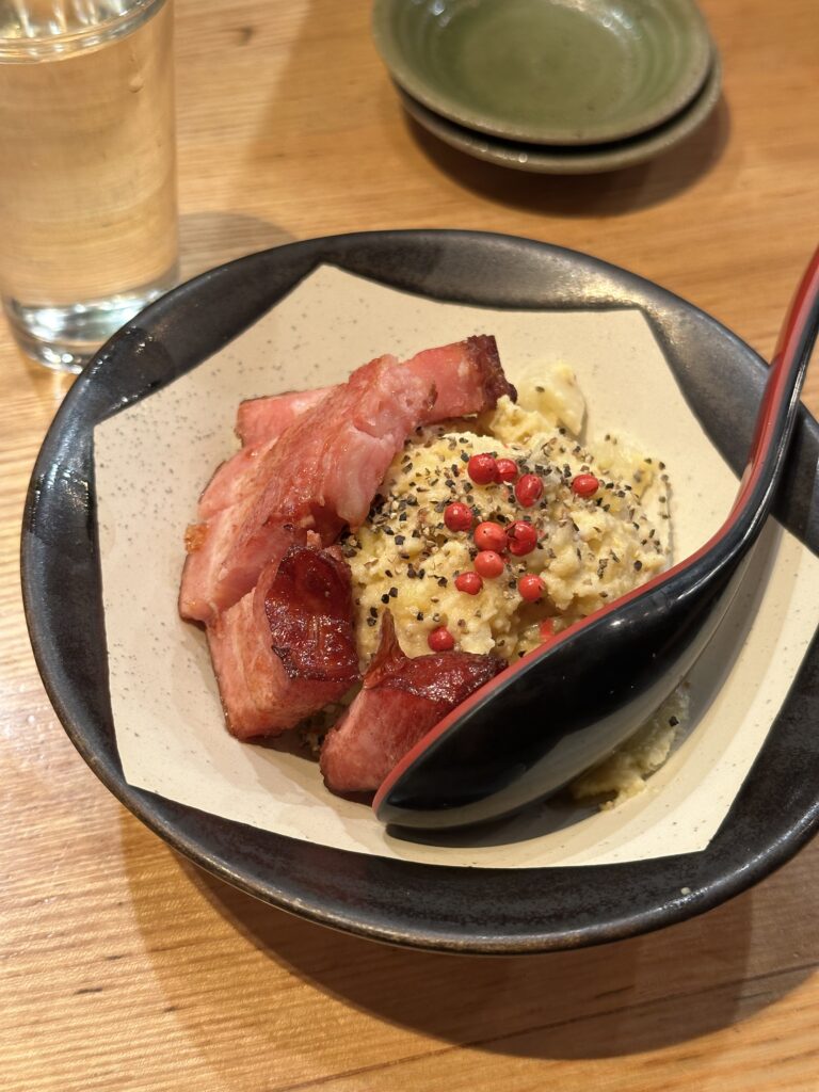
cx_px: 410
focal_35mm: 48
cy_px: 546
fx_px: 1514
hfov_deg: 30.3
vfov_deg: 39.7
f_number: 1.78
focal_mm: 6.86
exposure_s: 1/50
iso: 160
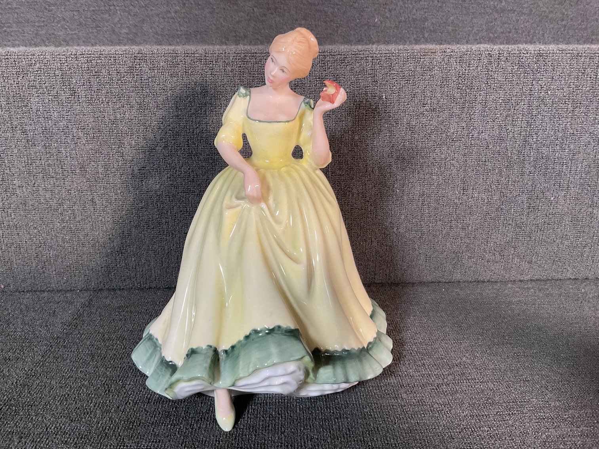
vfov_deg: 48.2
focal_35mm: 29
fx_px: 502
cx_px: 300
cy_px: 224
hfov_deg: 61.7
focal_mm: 3
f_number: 1.8
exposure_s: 1/60
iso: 64
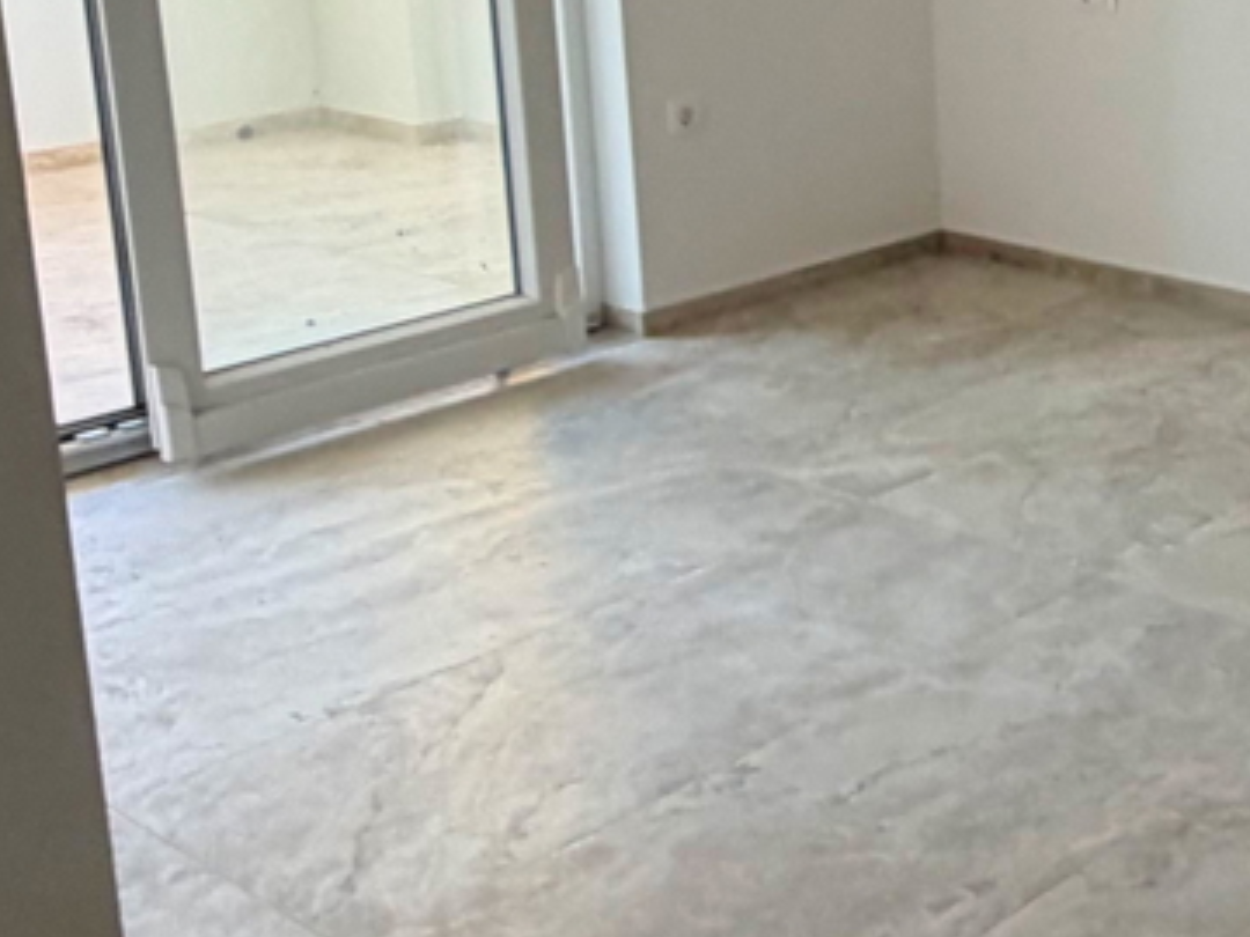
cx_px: 1635
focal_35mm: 56
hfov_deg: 28.2
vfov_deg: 25.1
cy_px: 49
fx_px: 2022
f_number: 2.2
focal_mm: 2.22
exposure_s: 1/121
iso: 250
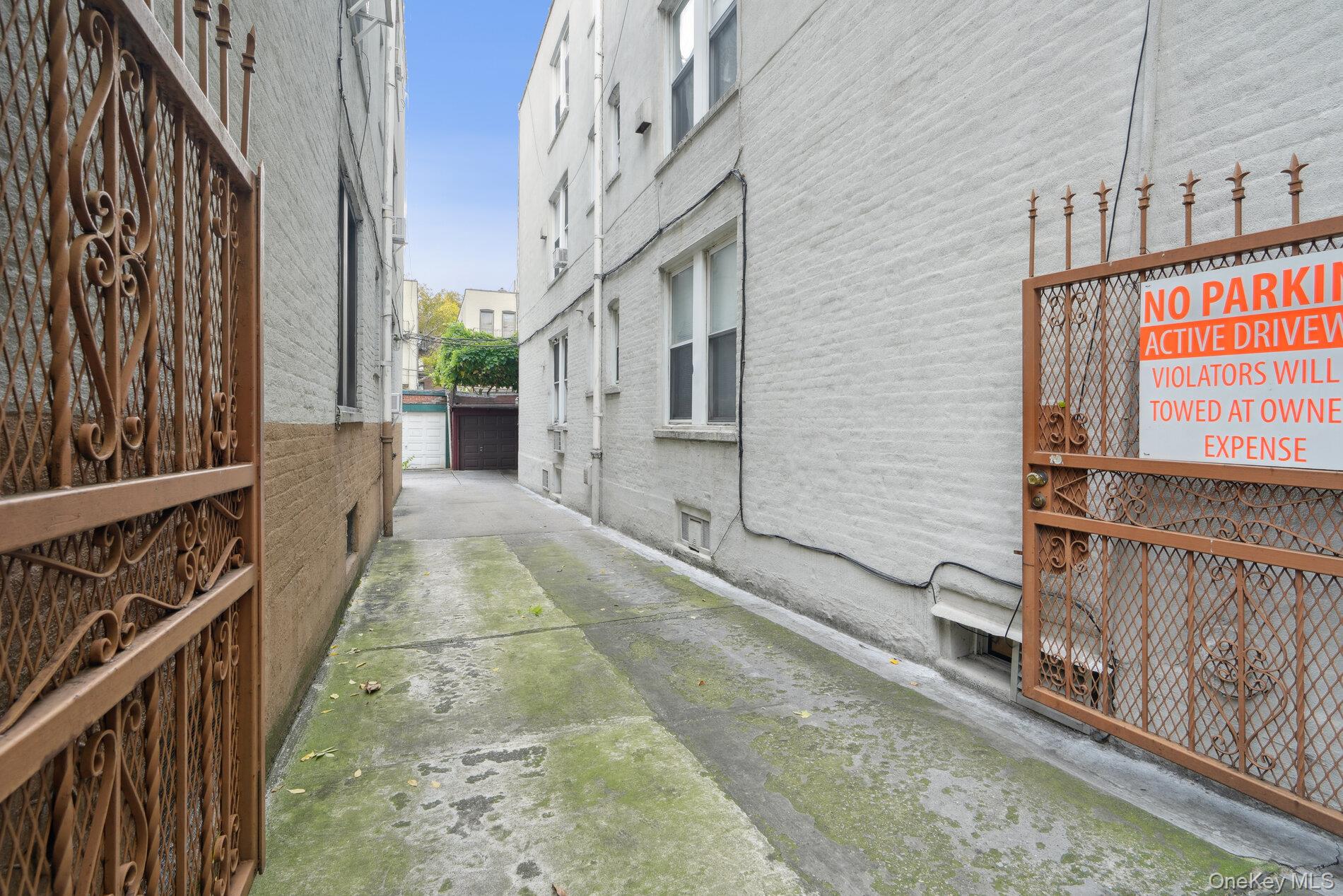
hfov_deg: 96.7
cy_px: 448
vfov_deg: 73.8
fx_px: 597
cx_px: 672
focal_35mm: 16
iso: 100
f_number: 11
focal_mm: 16
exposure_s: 1/8
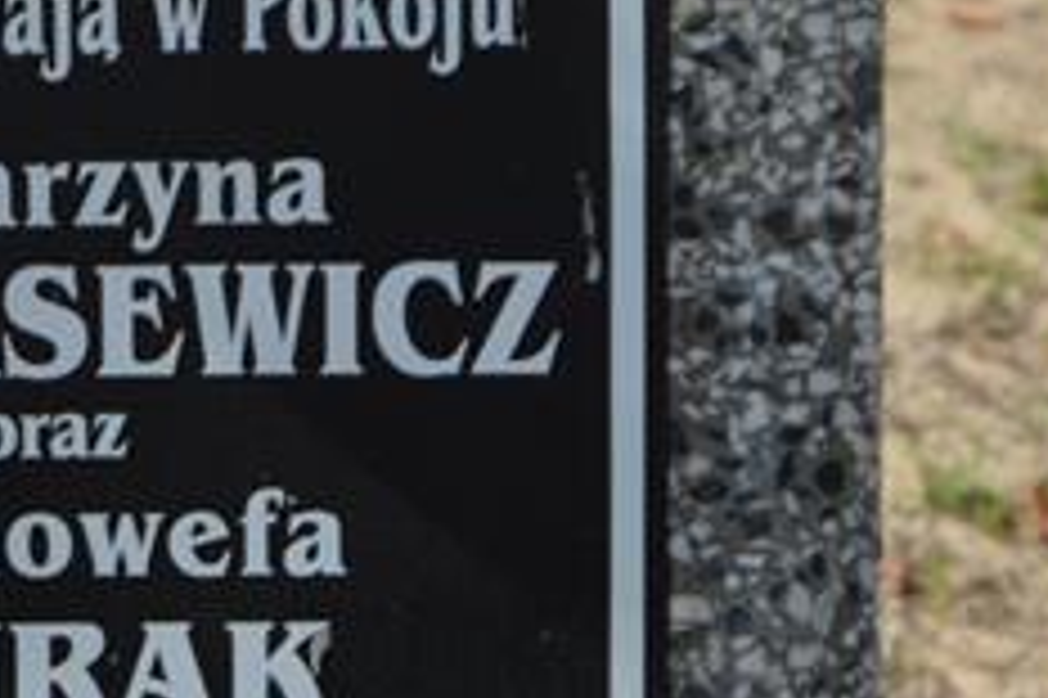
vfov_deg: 4.4
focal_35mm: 309
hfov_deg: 6.6
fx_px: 9000
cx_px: -184
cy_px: 437
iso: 100
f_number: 7.1
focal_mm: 75
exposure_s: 1/200
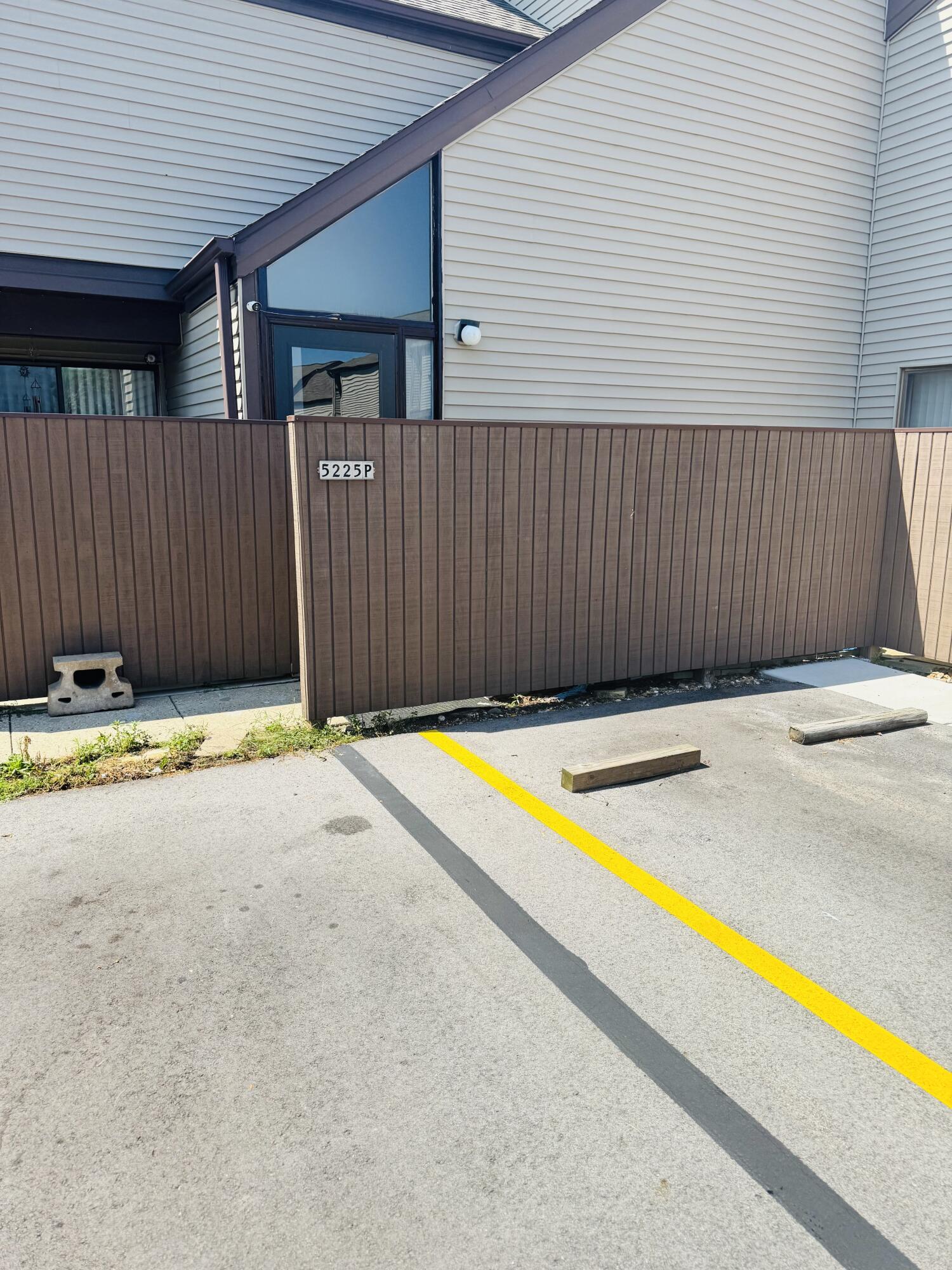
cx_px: 476
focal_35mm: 24
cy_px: 635
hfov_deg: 56.8
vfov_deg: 71.6
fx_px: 880
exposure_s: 1/2710
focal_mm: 6.76
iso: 80
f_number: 1.78
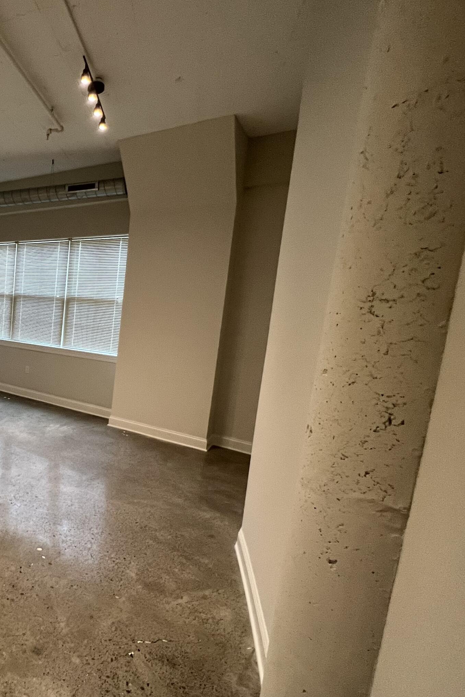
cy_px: 354
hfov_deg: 50.5
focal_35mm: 20
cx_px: 3
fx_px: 387
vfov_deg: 84.0
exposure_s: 1/60
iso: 400
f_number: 1.8
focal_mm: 1.57
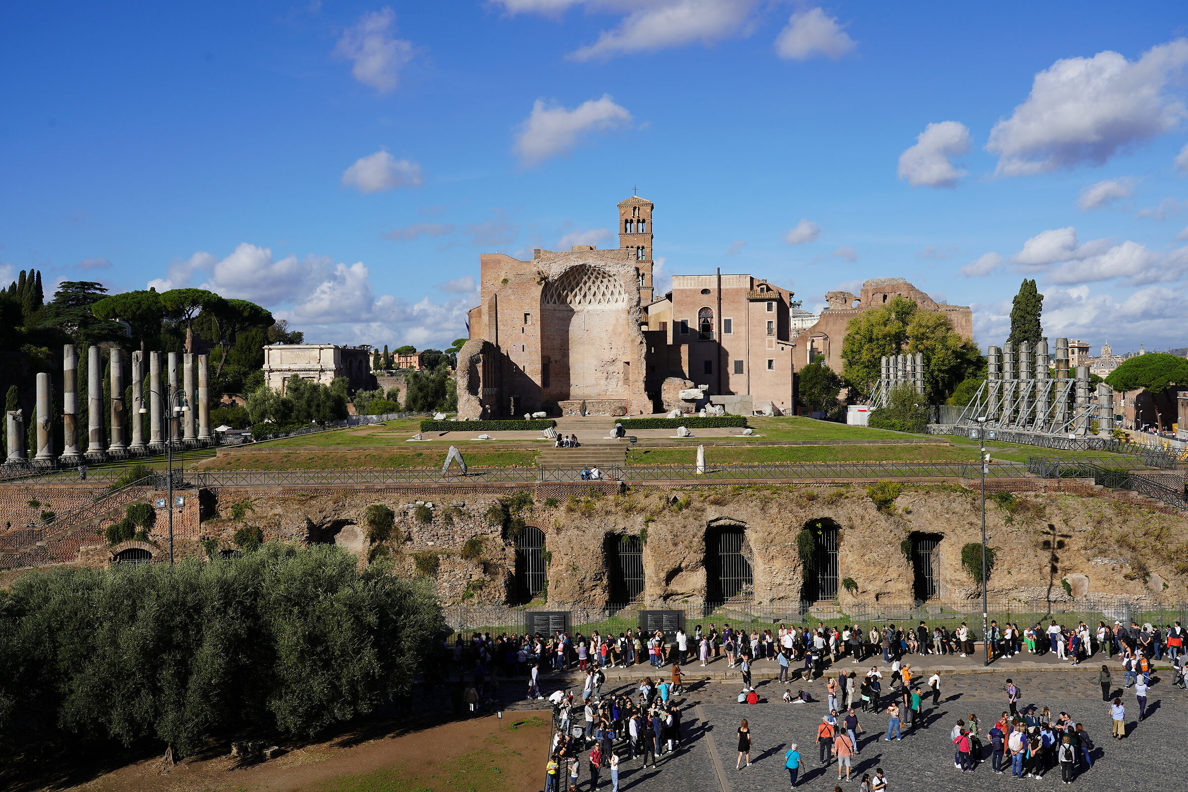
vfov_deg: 38.9
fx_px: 1122
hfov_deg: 55.8
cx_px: 594
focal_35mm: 34
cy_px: 396
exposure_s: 1/250
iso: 100
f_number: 10
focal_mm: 34
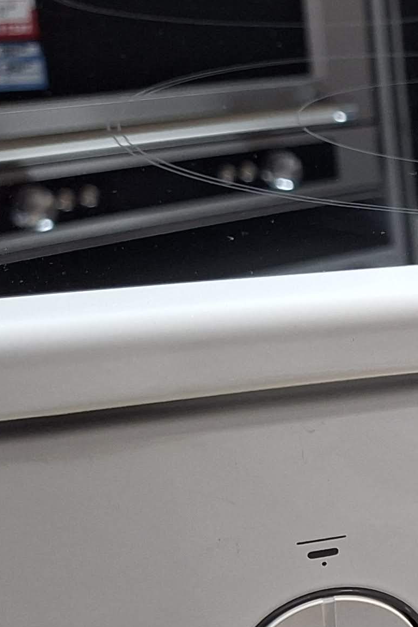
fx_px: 1428
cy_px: 528
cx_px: 904
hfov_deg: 13.5
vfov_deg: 24.3
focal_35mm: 82
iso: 160
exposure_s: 1/50
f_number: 1.8
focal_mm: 5.54
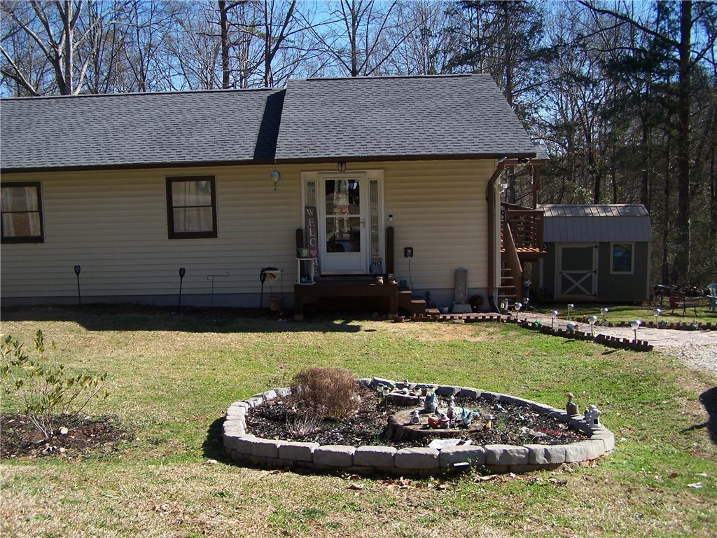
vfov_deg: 37.7
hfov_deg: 49.0
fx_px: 787
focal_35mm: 38
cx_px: 358
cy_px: 269
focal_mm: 6.3
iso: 80
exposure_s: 1/800
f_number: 2.8
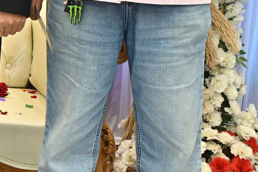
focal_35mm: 146
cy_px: -18
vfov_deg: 9.3
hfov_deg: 12.2
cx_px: -282
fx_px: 1047
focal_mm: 30
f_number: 5.6
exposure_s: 1/200
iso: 800
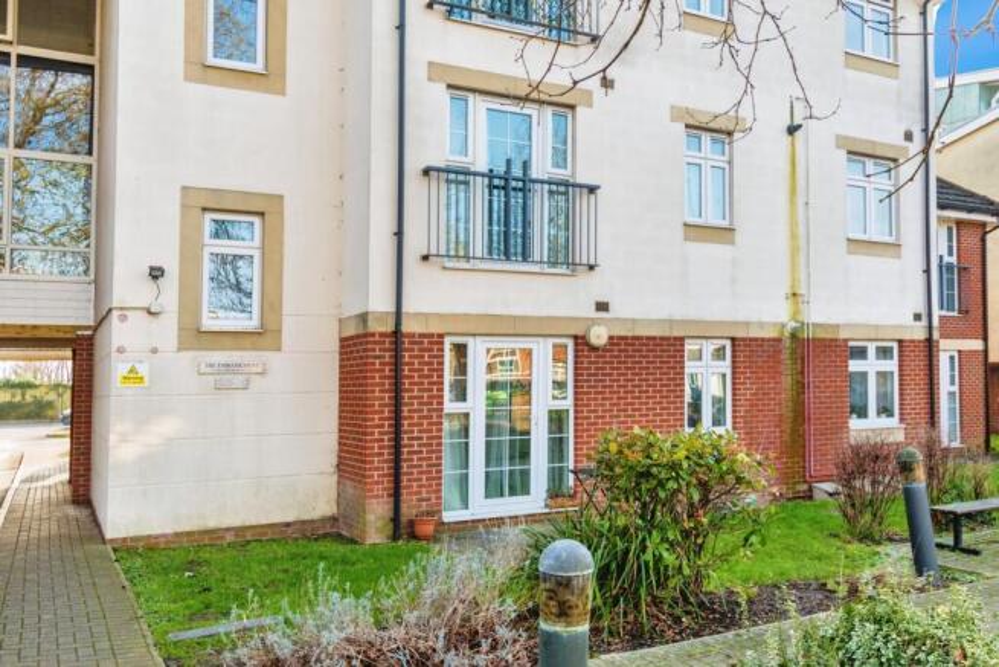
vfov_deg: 43.6
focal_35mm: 30
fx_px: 833
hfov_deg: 61.9
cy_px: 334
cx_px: 500
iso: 400
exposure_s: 1/320
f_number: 7.1
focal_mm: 20
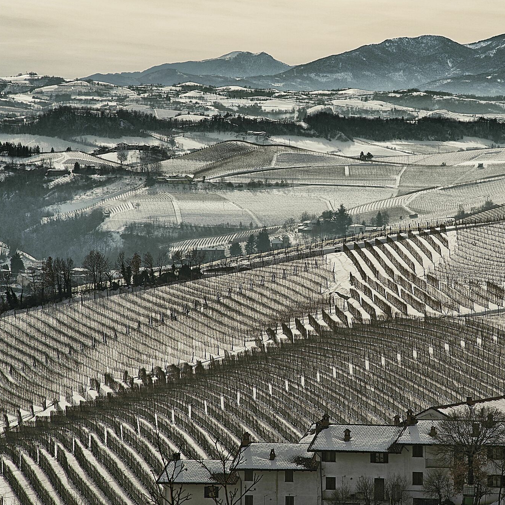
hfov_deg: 7.6
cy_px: 251
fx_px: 3796
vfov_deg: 7.6
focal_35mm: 230
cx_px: 390
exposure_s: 1/750
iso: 200
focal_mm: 150
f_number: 11
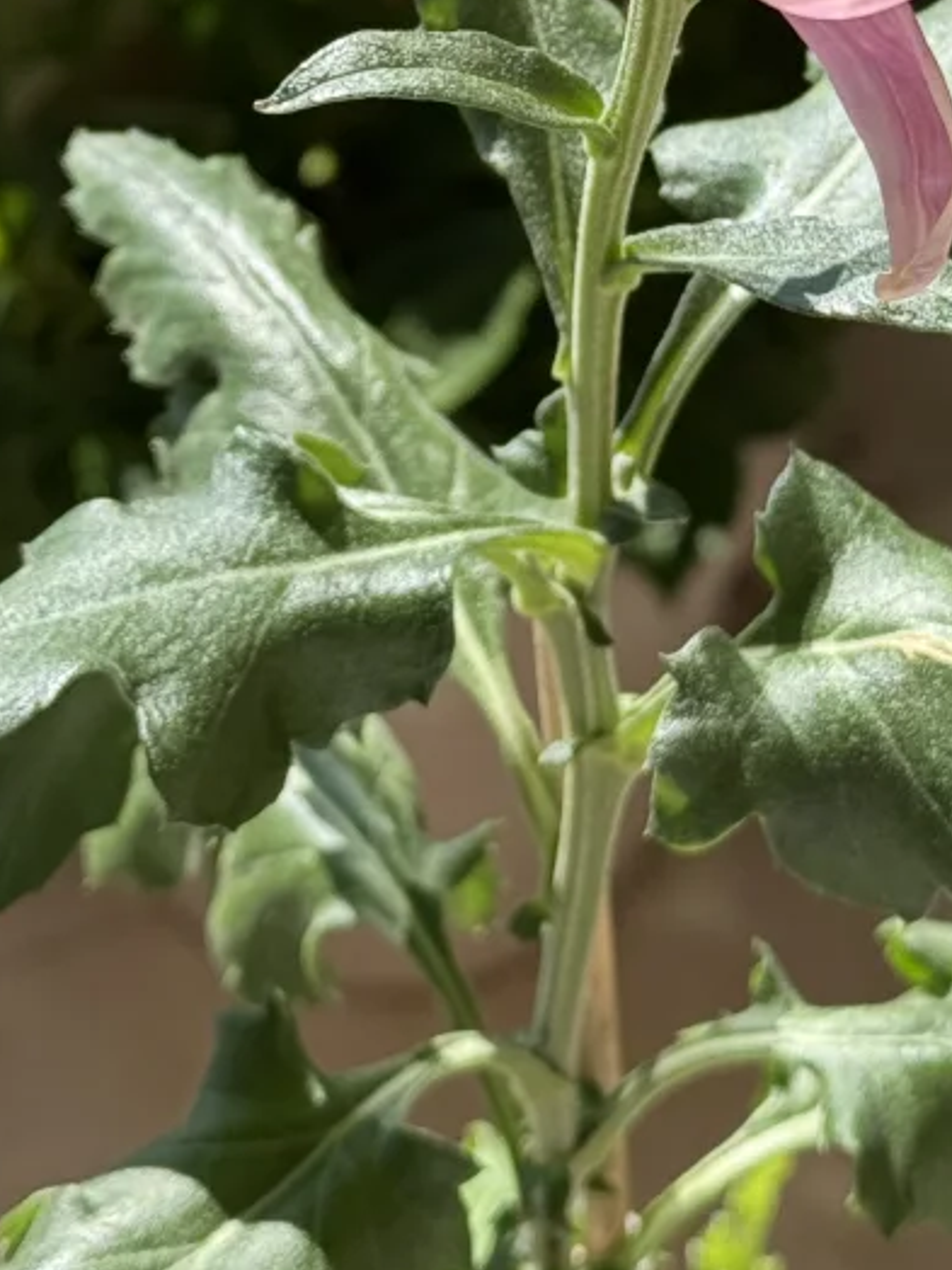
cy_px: -65
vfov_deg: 14.6
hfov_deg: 11.2
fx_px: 4840
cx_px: 671
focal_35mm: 132
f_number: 1.78
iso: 64
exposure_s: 1/2110
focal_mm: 6.76
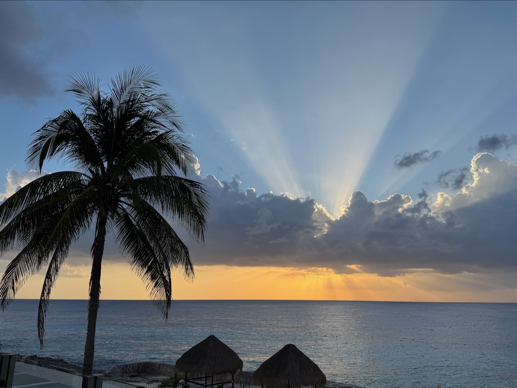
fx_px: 359
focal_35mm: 24
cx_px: 258
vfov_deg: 56.8
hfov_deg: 71.6
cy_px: 194
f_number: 1.78
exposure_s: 1/3802
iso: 80
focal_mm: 6.76
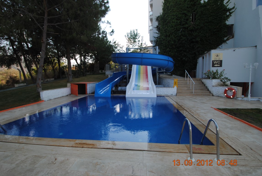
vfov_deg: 72.2
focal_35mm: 16
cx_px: 131
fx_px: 120
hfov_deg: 94.9
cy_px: 88
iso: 100
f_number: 5.6
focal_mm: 11
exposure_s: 1/200
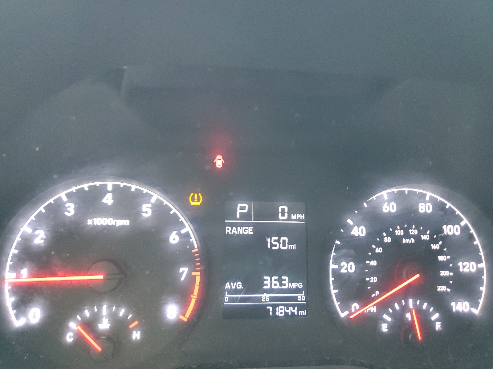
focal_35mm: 26
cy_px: 184
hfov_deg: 67.3
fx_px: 370
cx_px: 246
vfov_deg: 53.1
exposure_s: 1/40
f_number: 1.5
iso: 355
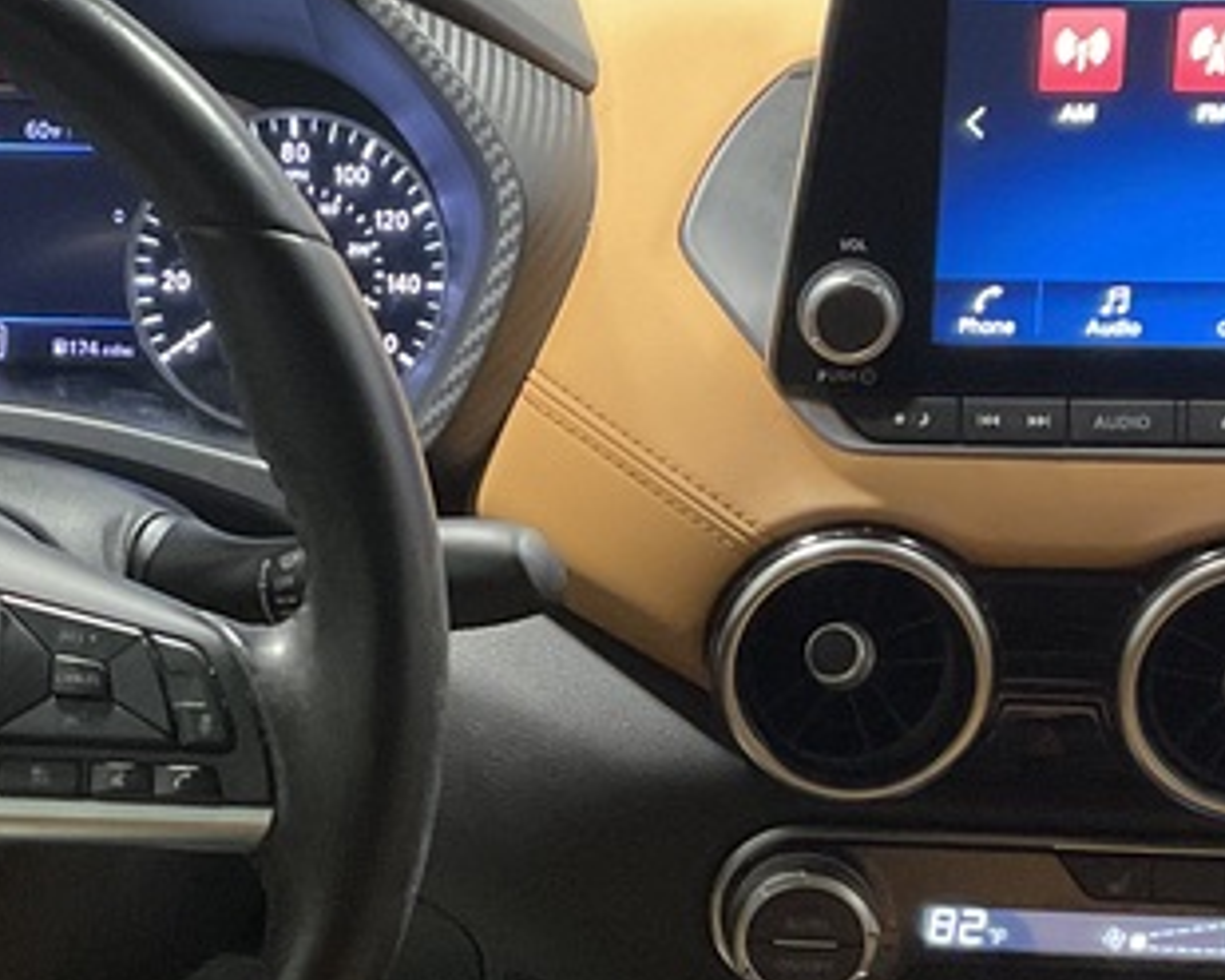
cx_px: 357
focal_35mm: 88
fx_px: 3189
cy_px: 686
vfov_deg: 17.4
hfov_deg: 21.6
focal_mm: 3
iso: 200
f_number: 1.8
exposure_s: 1/40
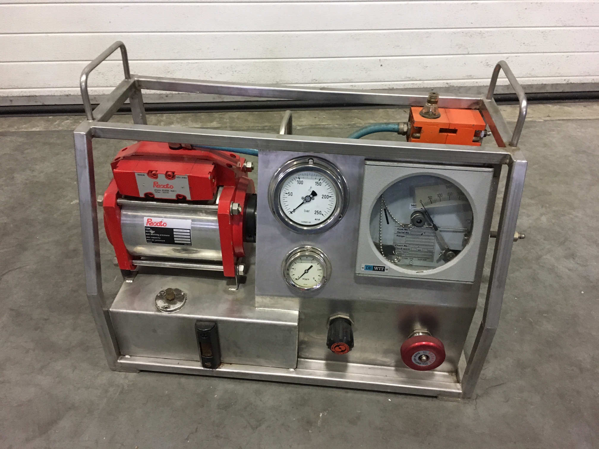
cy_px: 224
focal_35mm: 29
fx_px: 502
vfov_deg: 48.2
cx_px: 300
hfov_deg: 61.7
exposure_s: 1/17
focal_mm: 4.15
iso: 200
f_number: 2.2
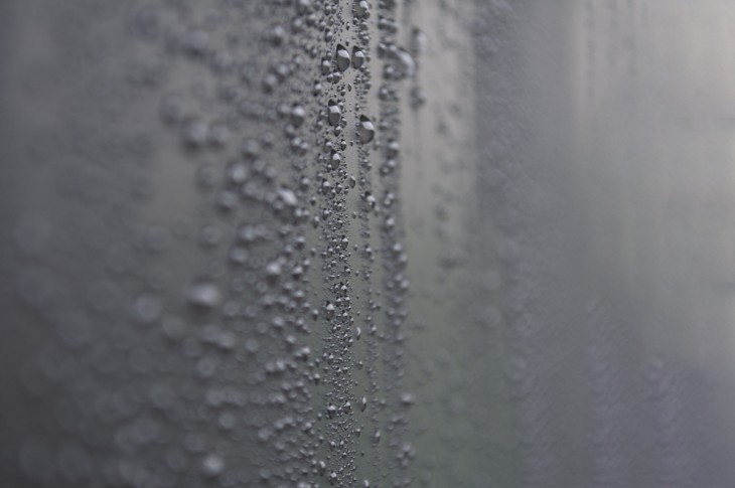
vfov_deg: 16.5
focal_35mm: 82
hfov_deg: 24.6
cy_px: 244
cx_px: 368
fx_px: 1682
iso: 200
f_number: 8
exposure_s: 1/30
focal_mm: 55
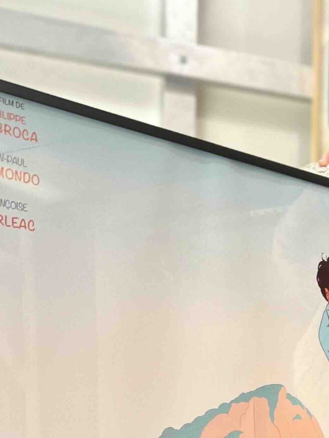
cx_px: 373
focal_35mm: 76
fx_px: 963
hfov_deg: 18.6
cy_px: 488
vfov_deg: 23.9
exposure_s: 1/50
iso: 100
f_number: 1.5
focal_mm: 5.7
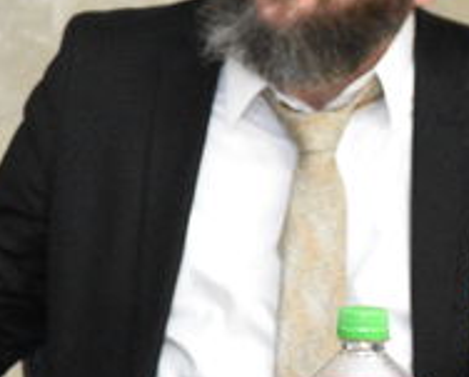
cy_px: -24
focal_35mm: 272
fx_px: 3781
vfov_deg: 5.7
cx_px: -392
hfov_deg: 6.9
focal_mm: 26
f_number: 4.5
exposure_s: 1/160
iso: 3200
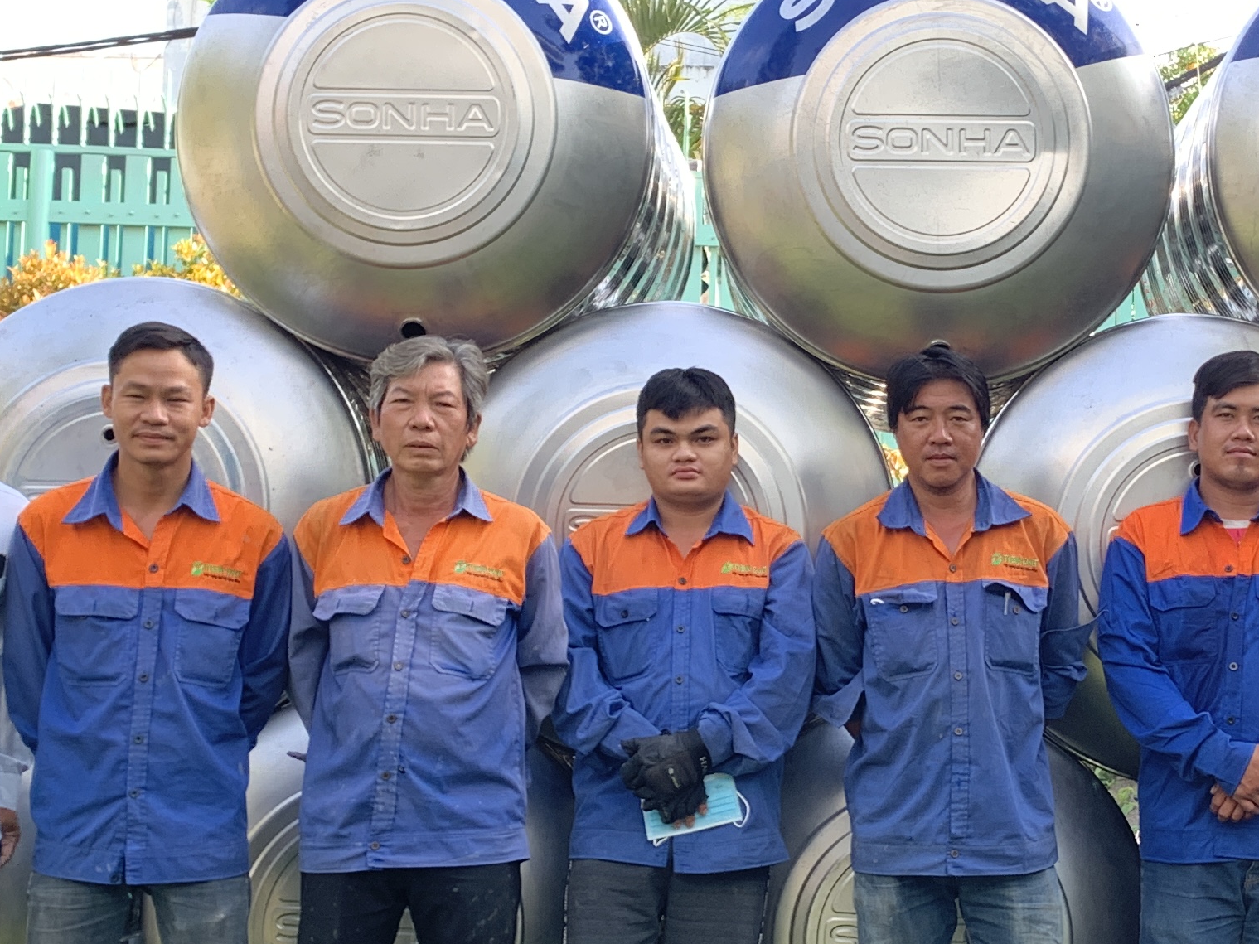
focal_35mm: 69
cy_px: 472
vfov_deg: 21.3
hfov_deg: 27.9
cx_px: 890
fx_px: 2509
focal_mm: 4.25
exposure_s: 1/122
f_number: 1.8
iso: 40
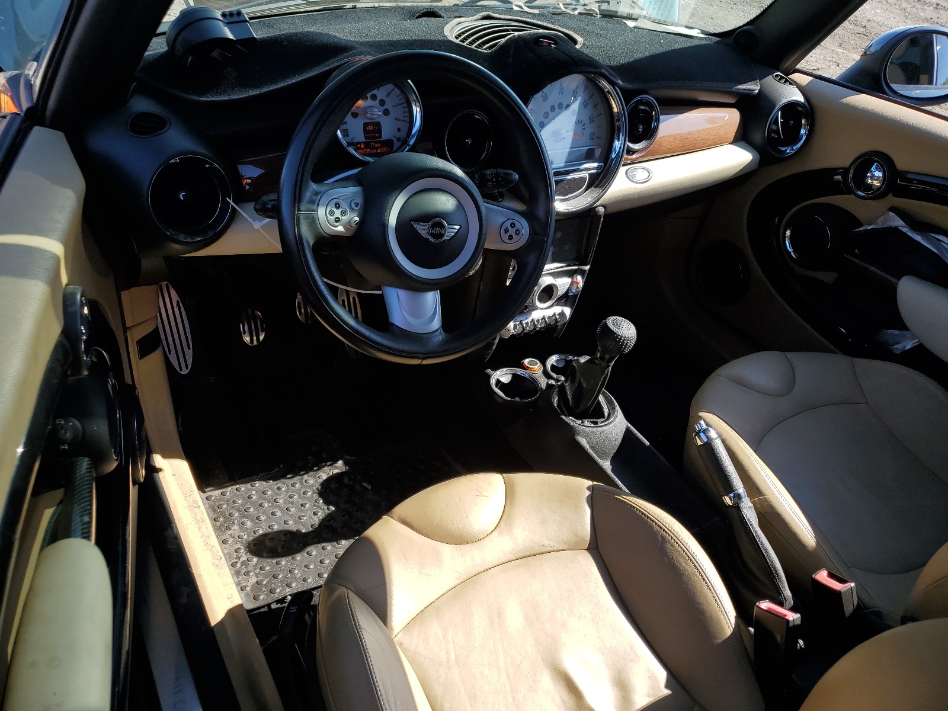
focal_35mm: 26
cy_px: 356
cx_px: 474
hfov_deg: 67.3
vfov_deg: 53.1
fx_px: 712
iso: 50
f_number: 1.5
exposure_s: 1/1250
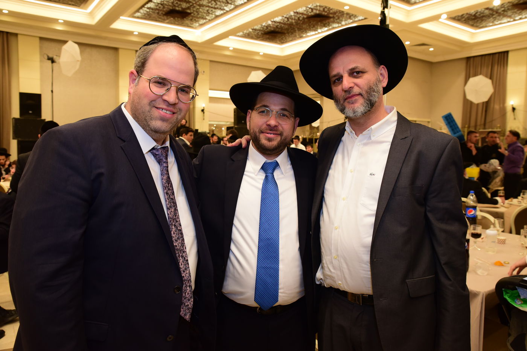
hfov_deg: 61.9
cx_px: 264
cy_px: 176
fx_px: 439
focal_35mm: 30
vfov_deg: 43.6
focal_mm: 30
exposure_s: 1/125
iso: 2000
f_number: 6.3
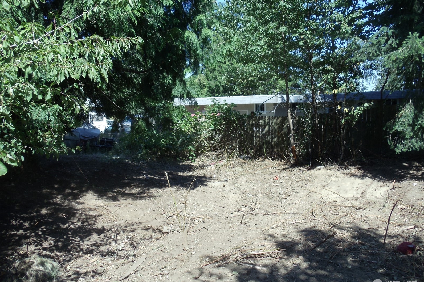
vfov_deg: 29.2
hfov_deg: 42.7
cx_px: 212
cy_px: 137
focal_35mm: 46
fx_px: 542
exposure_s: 1/400
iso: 100
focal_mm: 6
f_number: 3.5
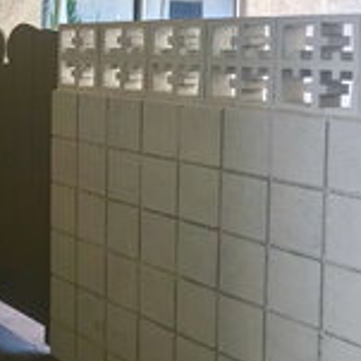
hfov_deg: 23.0
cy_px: 110
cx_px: -51
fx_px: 826
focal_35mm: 70
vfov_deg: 24.5
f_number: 1.8
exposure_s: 1/30
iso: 32
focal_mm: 3.99
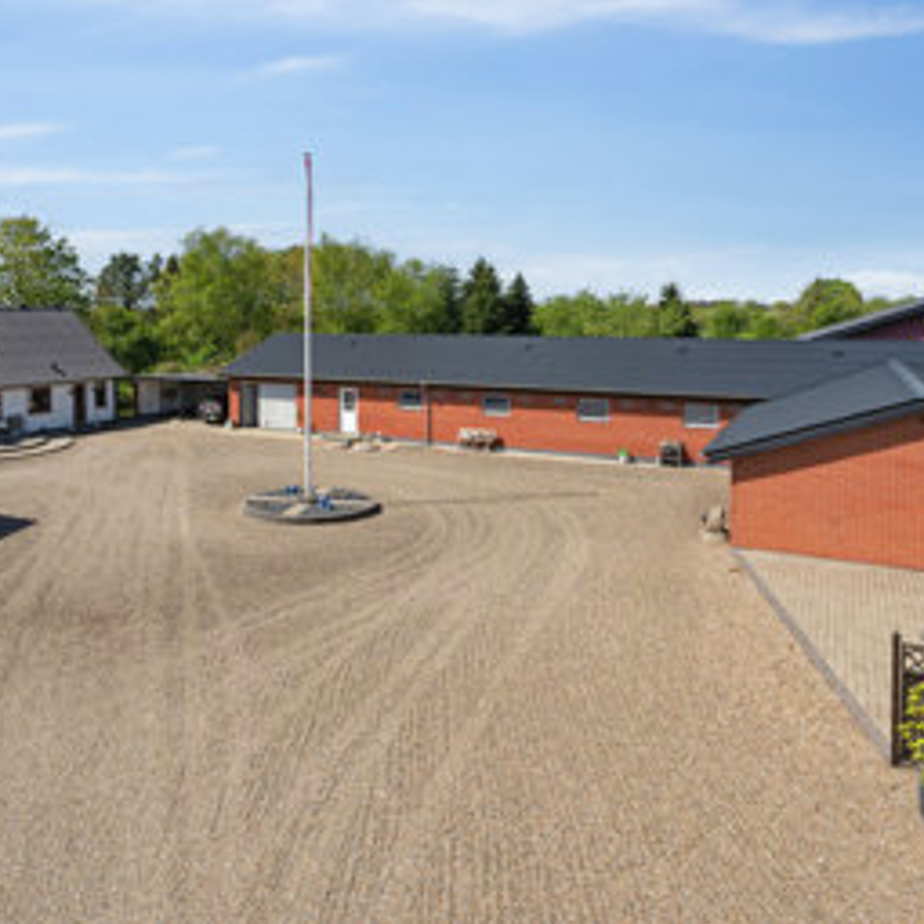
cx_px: 322
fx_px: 846
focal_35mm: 28
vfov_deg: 57.3
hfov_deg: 56.3
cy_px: 446
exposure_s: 1/500
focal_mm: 14
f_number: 8
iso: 200
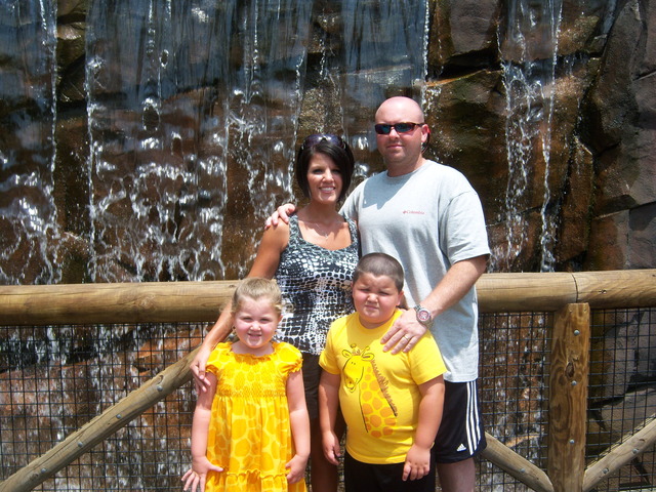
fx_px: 682
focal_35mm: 36
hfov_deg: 51.4
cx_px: 328
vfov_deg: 39.7
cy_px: 246
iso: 80
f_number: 4.8
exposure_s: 1/320
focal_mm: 7.5
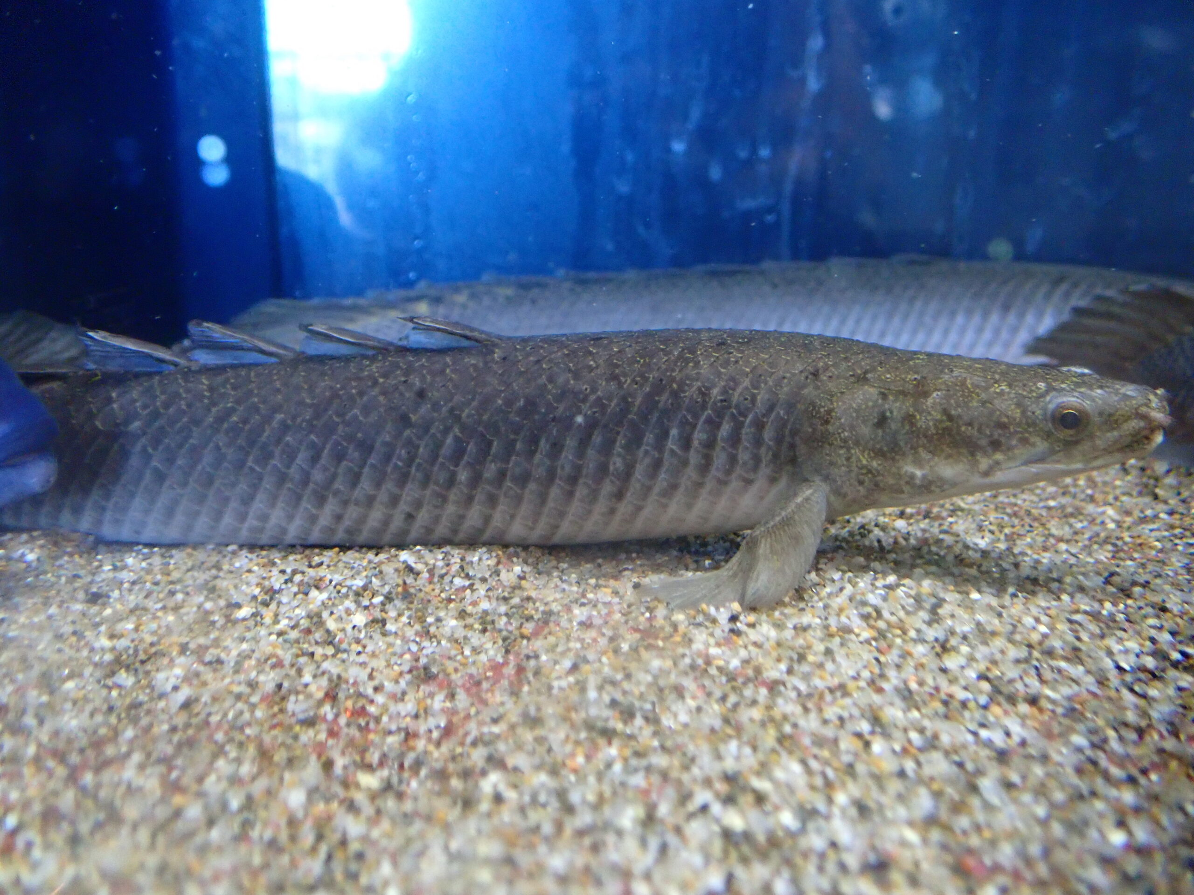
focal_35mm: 30
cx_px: 597
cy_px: 448
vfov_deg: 46.8
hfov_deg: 60.0
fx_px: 1035
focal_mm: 5.4
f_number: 2.3
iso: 800
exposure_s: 1/40
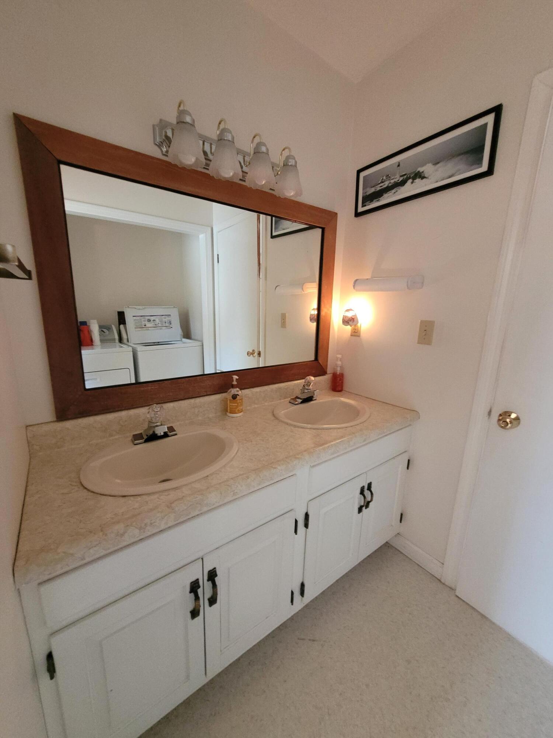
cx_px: 276
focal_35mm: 13
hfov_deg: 89.9
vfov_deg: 106.2
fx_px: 277
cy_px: 369
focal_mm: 1.74
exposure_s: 1/30
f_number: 2.2
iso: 640
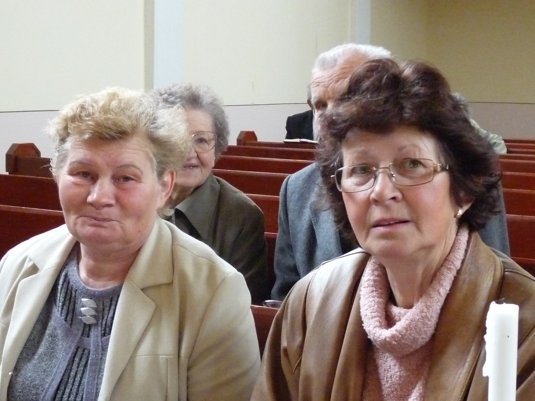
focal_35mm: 66
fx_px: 1020
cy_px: 200
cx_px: 268
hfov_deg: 29.4
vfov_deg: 22.3
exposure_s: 1/25
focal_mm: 6.6
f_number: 3
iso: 800
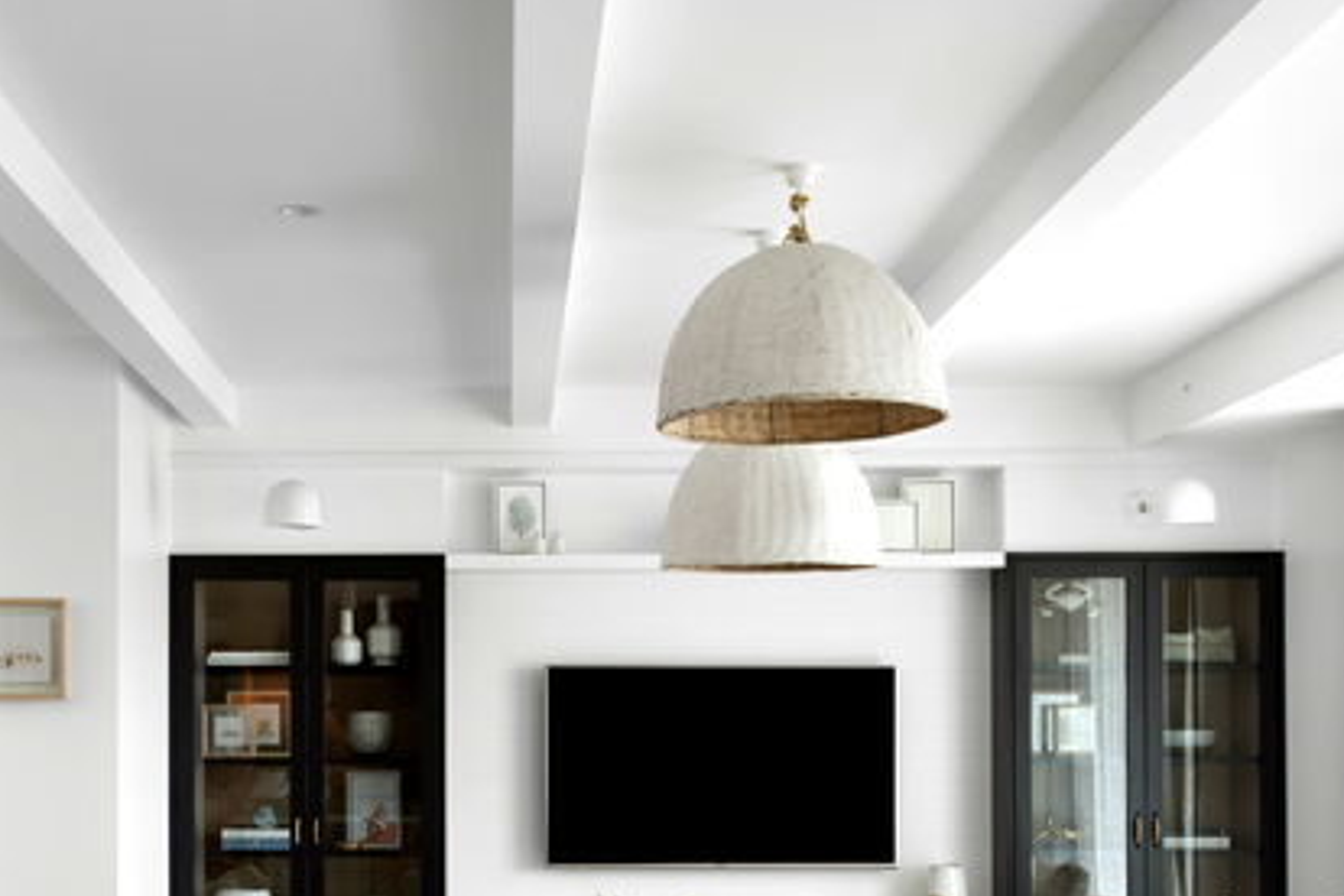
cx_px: 461
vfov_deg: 22.8
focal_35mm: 58
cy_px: 808
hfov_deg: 34.2
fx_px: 2165
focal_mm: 30
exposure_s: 1/1.67
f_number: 9
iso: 100
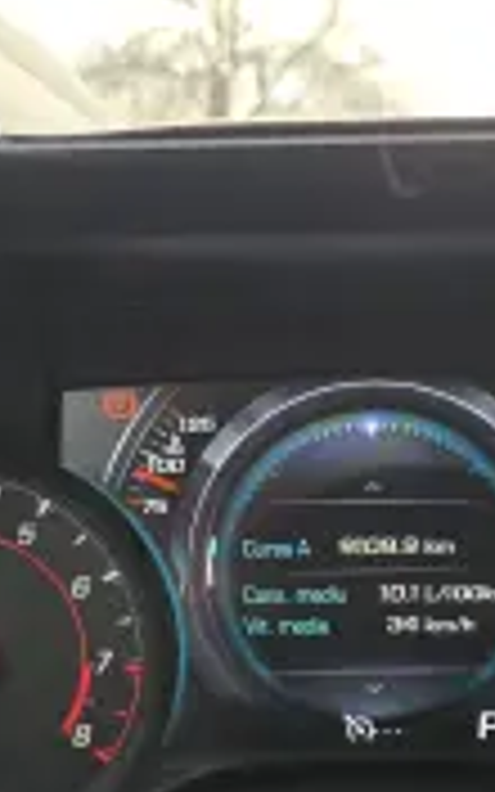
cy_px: 562
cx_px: 324
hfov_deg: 25.7
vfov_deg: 39.5
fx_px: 1079
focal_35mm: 50
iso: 12
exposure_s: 1/50
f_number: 1.7
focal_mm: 6.3
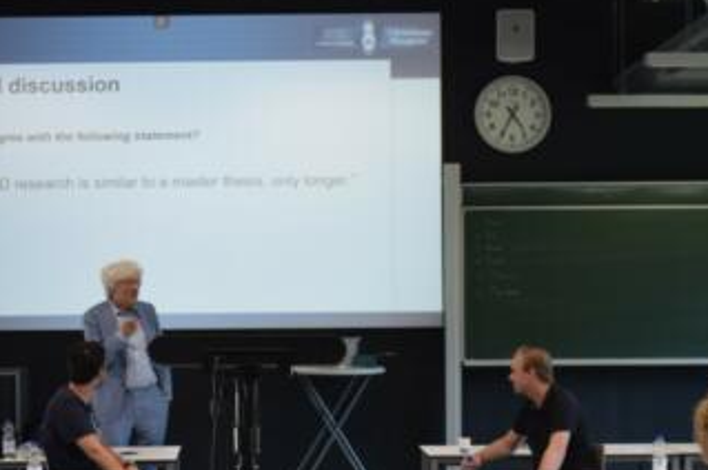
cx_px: 284
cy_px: 354
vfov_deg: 16.9
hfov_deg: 25.3
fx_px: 1572
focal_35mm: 80
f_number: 4.5
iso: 100
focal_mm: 34
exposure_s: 1/20
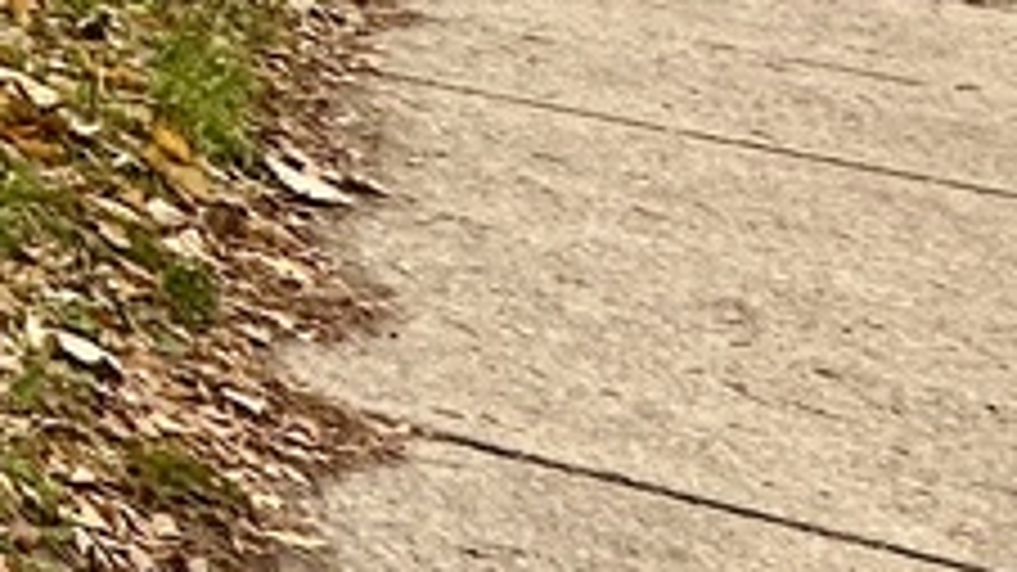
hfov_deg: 11.8
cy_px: -640
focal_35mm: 97
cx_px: -1980
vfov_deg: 11.1
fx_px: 2615
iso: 40
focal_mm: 2.22
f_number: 2.2
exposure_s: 1/133
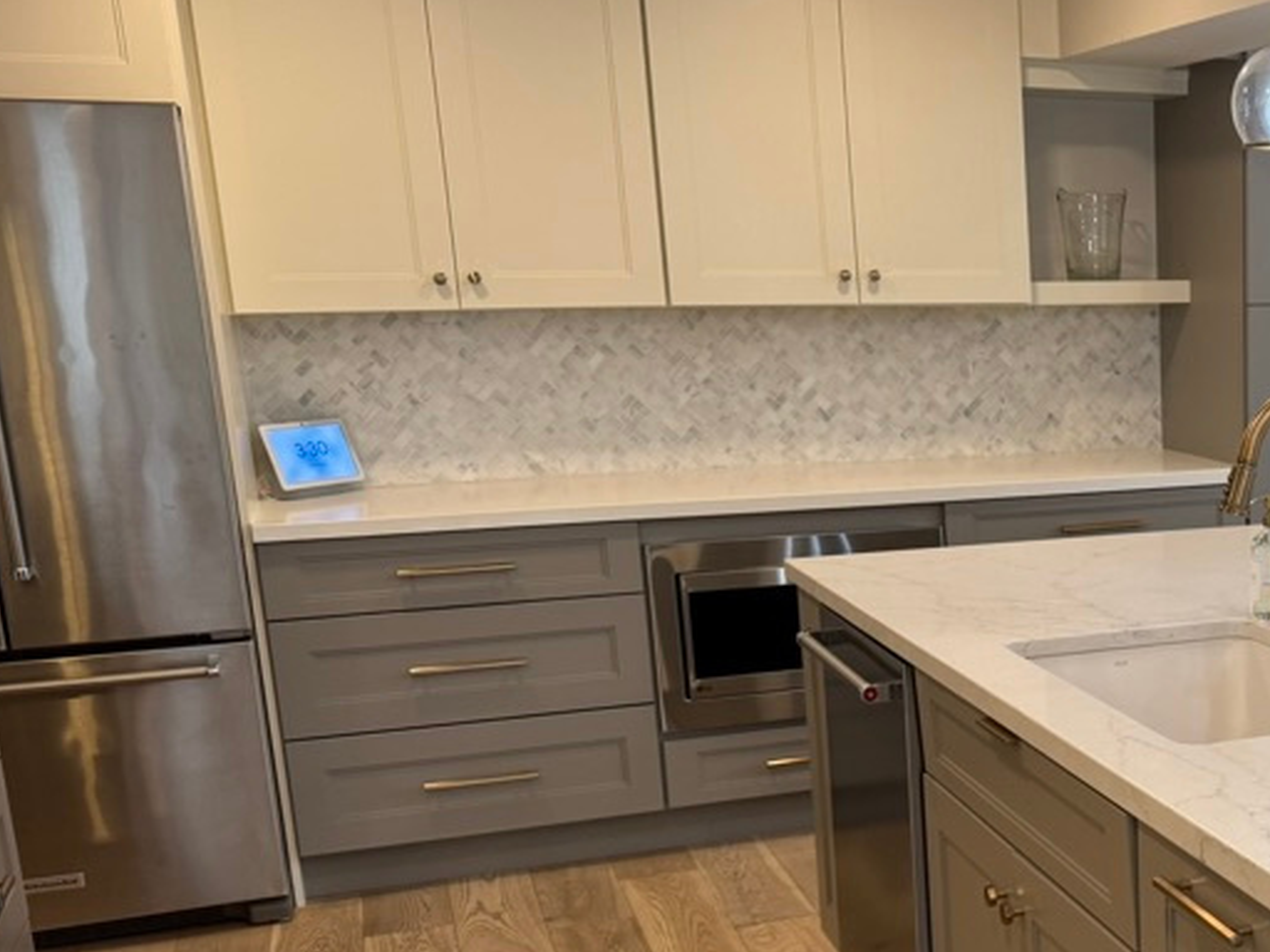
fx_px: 1761
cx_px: 1253
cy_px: 699
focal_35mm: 48
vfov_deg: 29.8
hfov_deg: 36.0
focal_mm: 6.76
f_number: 1.78
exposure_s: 1/120
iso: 125
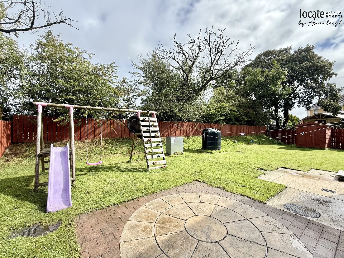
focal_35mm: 15
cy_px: 132
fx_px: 149
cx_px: 170
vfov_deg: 81.7
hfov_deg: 98.2
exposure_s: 1/942
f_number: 2.2
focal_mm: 2.22
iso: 50
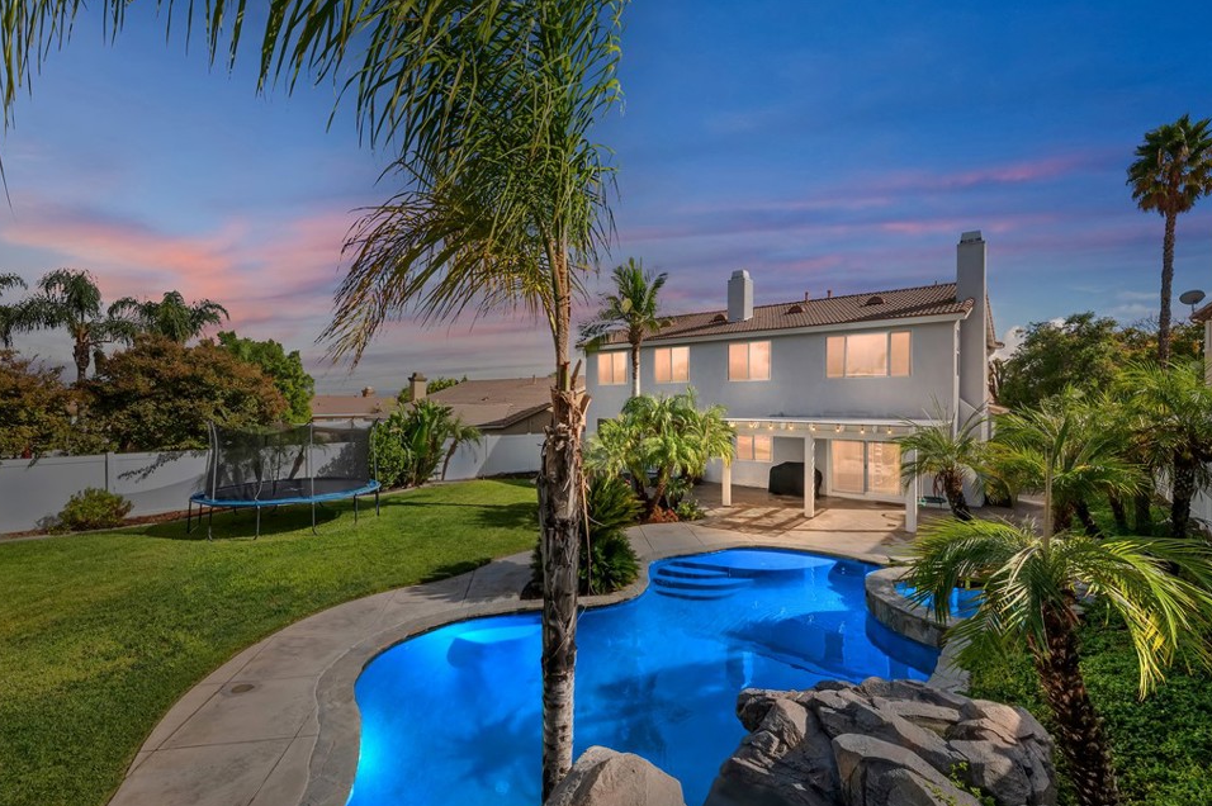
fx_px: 505
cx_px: 617
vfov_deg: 77.2
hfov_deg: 100.4
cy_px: 404
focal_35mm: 15
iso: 500
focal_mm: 14
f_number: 22
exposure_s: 1/200
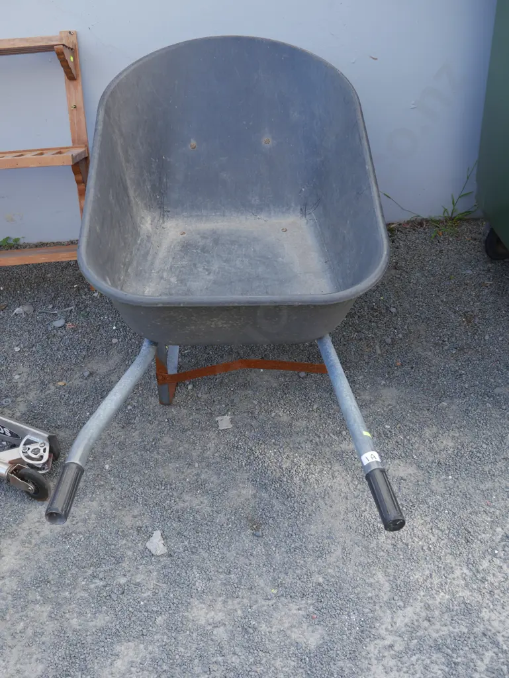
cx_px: 254
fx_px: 744
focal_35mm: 38
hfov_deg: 37.8
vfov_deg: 49.0
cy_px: 339
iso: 200
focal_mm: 19
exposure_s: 1/125
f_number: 4.5
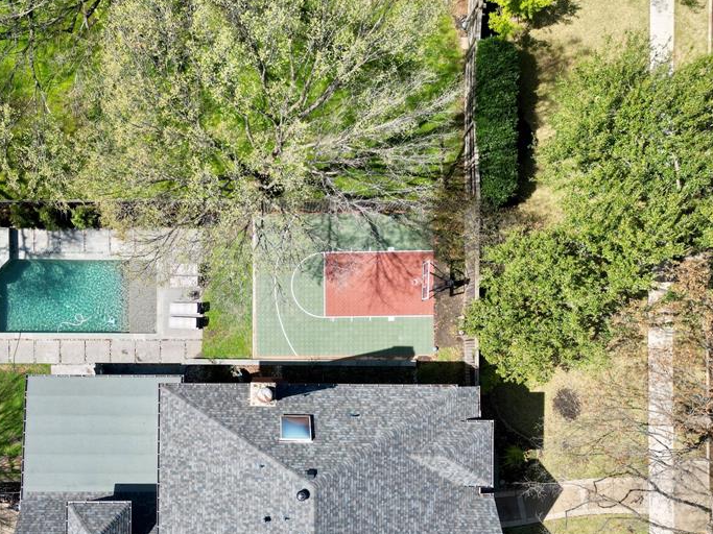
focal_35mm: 36
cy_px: 364
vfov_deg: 39.1
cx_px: 238
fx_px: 741
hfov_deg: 50.4
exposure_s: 1/1600
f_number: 1.7
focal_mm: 6.72
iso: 120
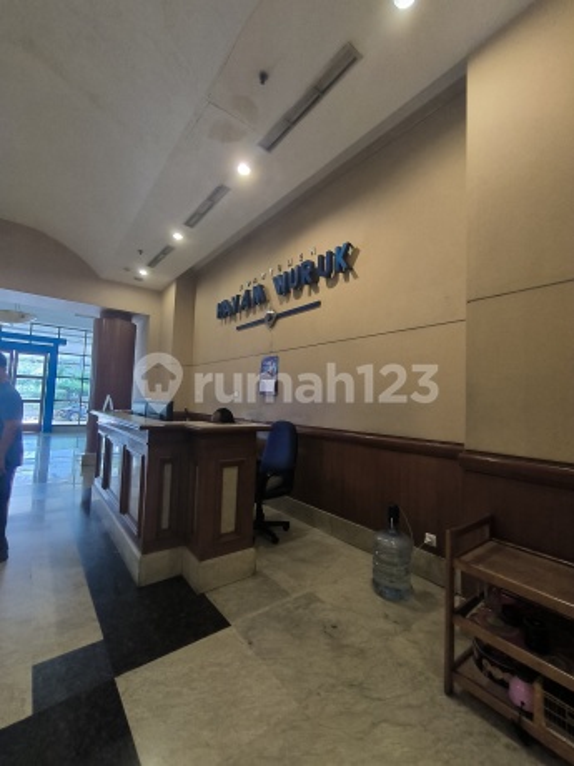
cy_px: 383
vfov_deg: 98.2
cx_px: 287
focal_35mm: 15
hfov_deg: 81.7
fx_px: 332
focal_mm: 1.91
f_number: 2.2
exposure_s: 1/25
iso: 640
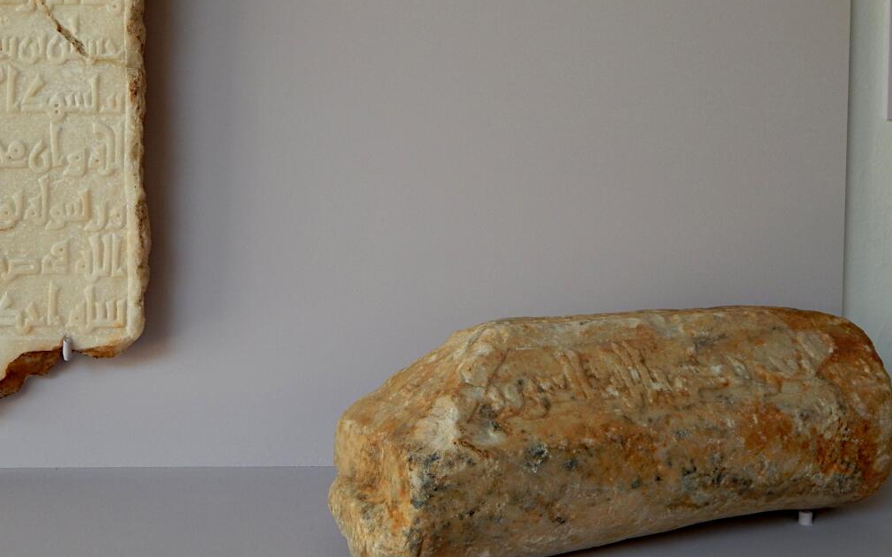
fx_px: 1069
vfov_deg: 29.1
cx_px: 368
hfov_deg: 45.1
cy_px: 211
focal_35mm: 44
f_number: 3.3
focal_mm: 6.1
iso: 125
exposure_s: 1/160
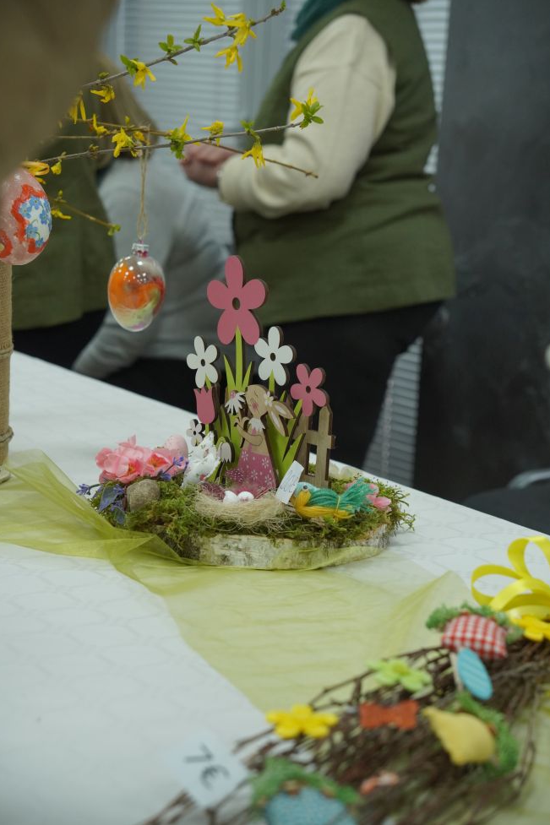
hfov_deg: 17.9
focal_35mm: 76
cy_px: 415
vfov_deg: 26.7
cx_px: 274
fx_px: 1742
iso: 1000
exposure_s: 1/200
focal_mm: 50
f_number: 4
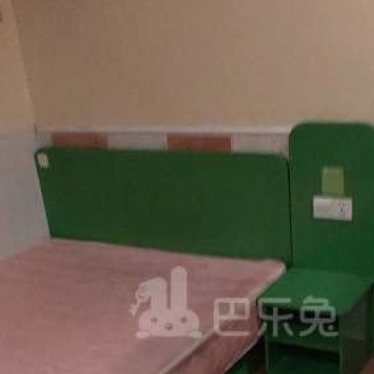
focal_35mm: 53
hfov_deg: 32.1
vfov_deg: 31.3
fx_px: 648
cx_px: 234
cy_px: 304
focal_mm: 1.68
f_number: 2.2
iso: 500
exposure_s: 1/25
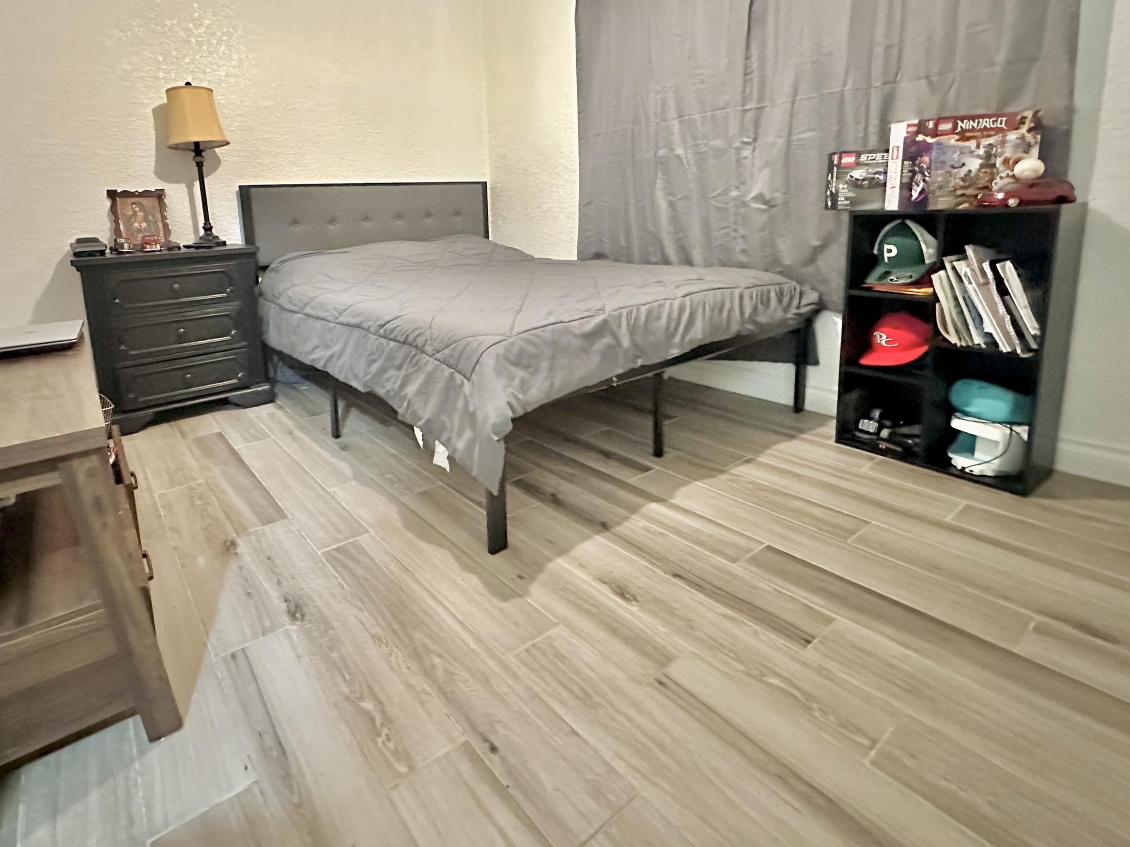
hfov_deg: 86.9
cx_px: 464
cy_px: 310
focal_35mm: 18
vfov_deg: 70.3
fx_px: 588
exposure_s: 1/40
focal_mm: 2.22
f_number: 2.2
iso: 1250
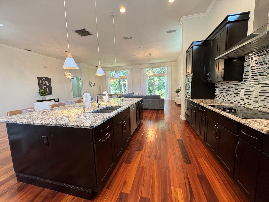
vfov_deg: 85.7
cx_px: 134
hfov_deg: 102.1
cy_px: 101
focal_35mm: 14
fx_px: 109
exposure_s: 1/120
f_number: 2.2
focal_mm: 2.22
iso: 320
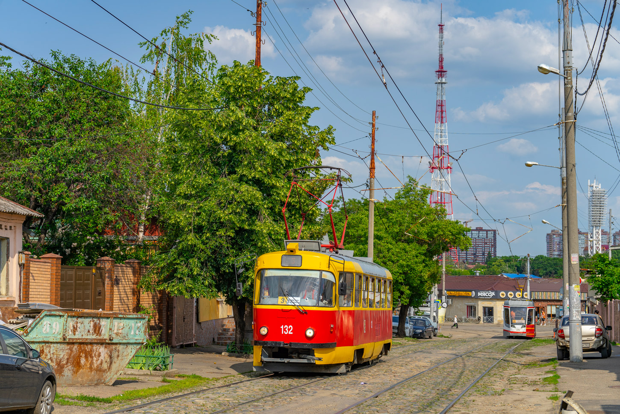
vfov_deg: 18.2
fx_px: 1292
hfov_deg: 27.0
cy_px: 207
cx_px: 310
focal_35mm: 75
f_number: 5.6
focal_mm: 75
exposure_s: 1/800
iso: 100
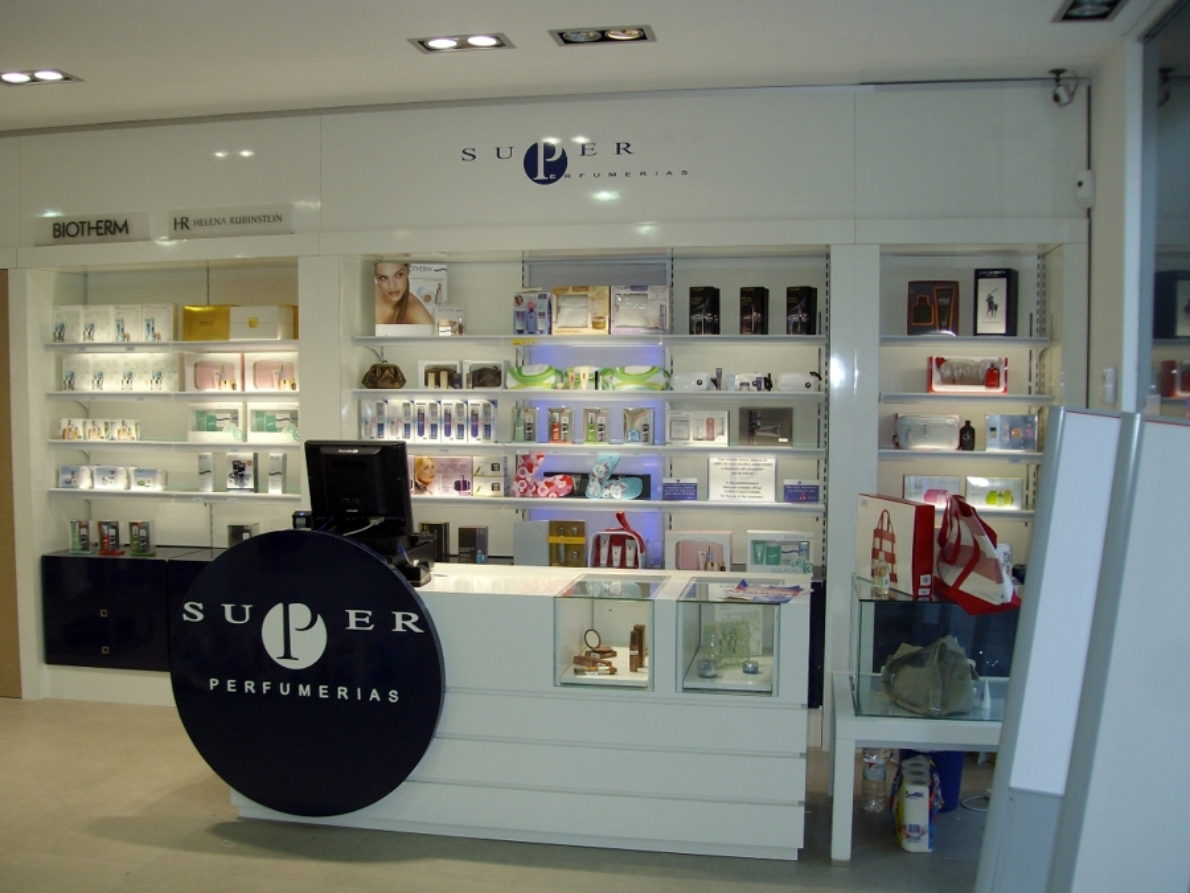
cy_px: 446
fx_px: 1238
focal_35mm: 36
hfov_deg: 51.4
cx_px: 595
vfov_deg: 39.7
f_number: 2.7
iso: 80
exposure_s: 1/250
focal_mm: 6
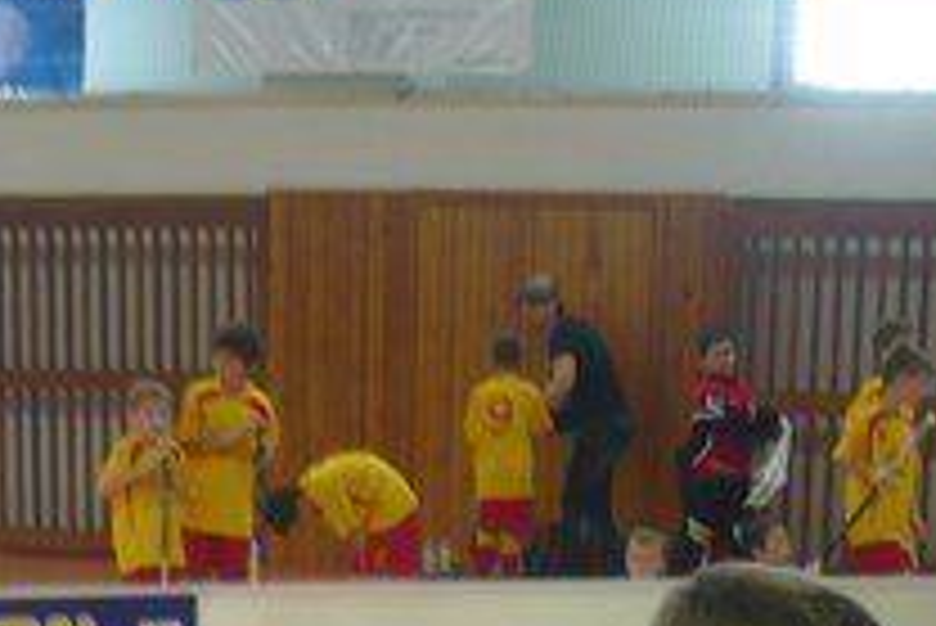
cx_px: 338
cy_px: 946
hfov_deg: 19.4
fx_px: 2732
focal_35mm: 105
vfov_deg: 12.4
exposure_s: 1/50
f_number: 2.8
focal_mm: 5.8
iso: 100
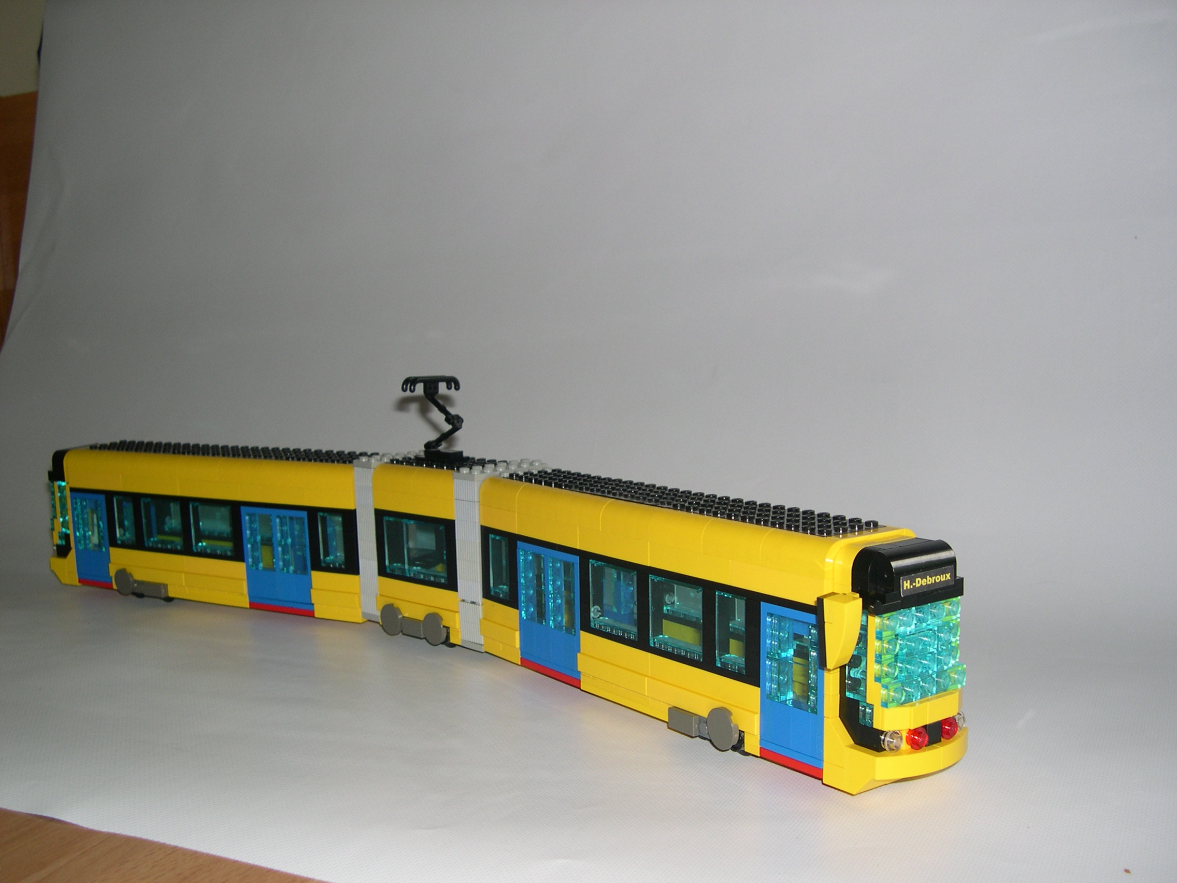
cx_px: 588
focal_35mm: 38
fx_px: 1292
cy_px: 442
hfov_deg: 49.0
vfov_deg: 37.7
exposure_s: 1/60
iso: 100
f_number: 2.8
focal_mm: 8
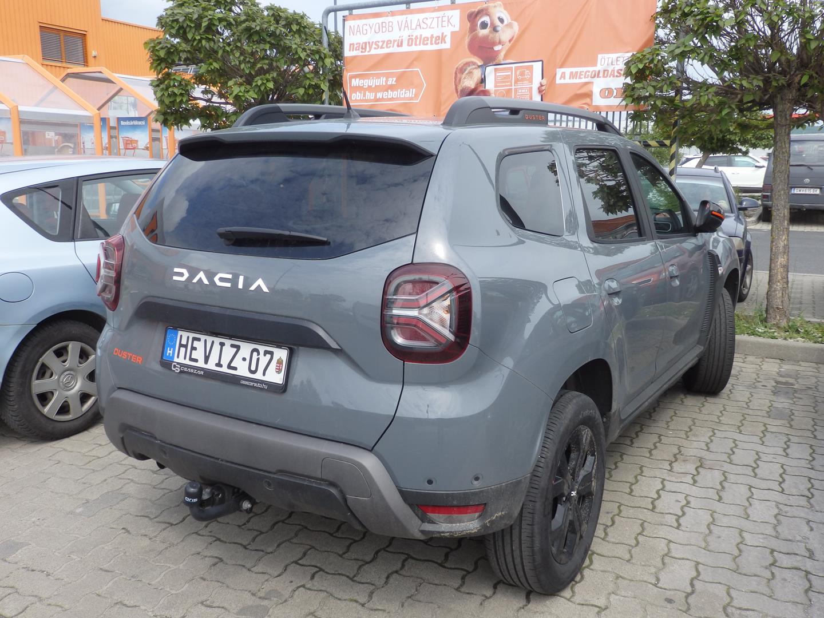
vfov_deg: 46.8
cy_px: 309
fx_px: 714
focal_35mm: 30
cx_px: 412
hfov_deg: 60.0
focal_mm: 5.5
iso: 100
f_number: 3.3
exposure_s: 1/640
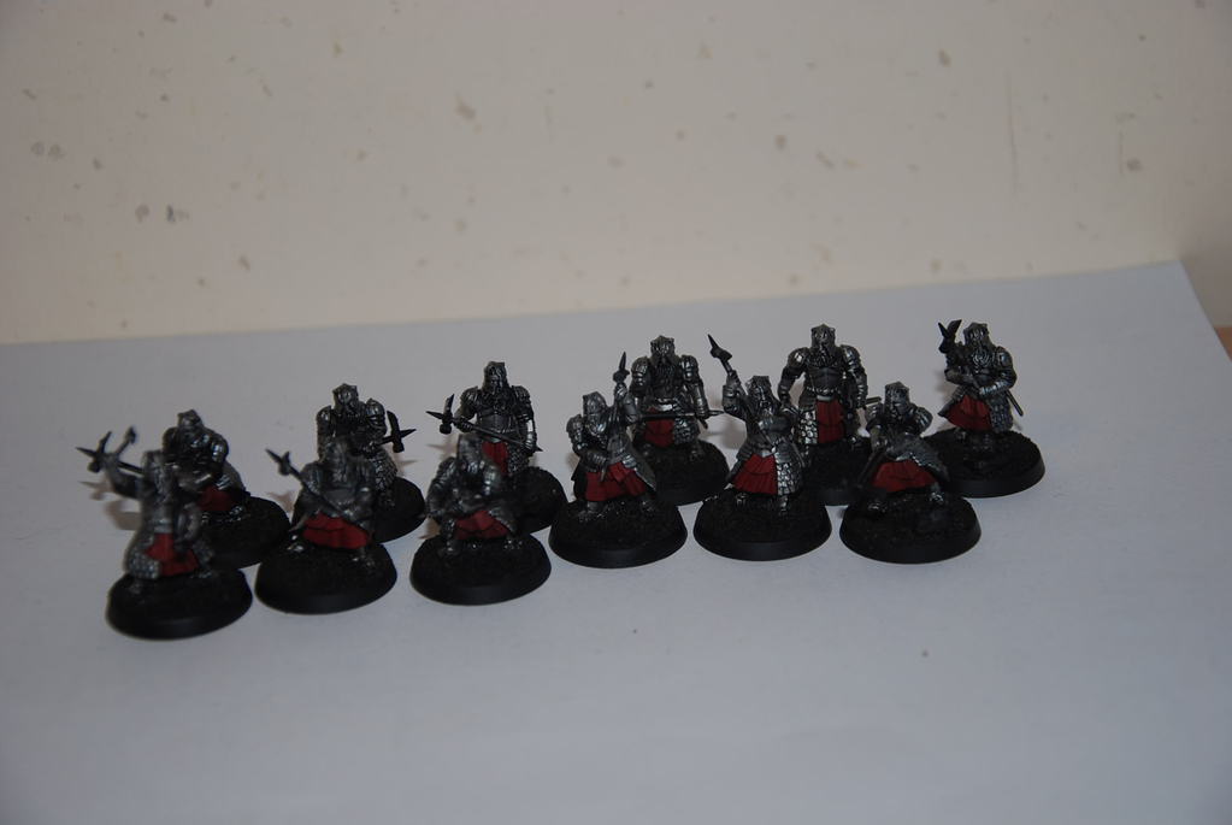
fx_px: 2981
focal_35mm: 87
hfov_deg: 23.3
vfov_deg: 15.8
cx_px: 616
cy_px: 412
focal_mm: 58
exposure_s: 1/125
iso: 100
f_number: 5.3
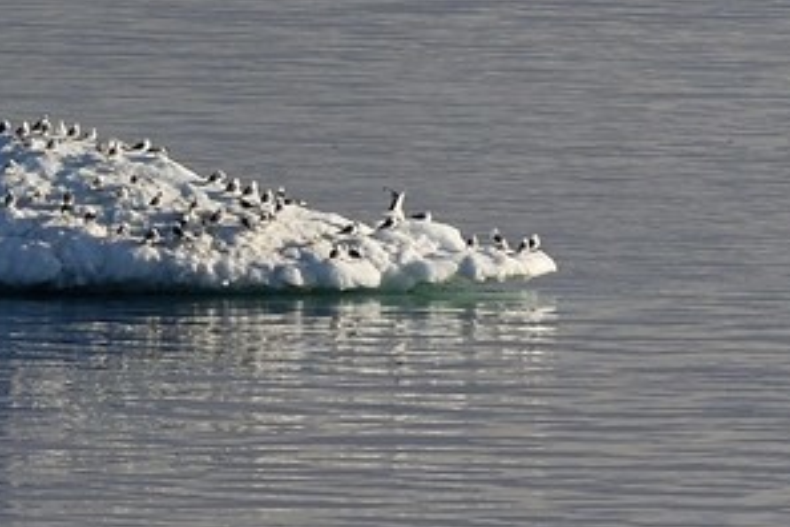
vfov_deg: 0.9
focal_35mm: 1508
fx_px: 33090
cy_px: -822
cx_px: -1298
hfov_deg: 1.4
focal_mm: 280
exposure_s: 1/640
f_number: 9
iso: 200
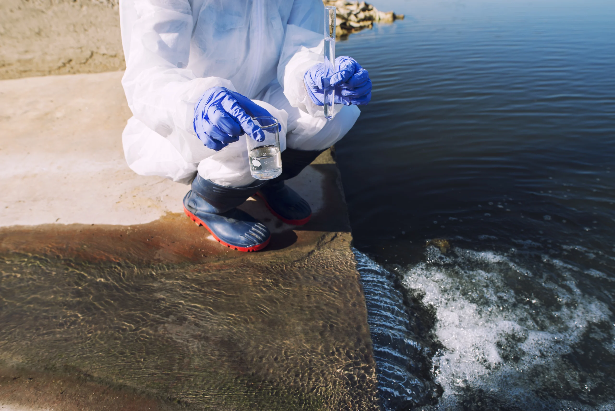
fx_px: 342
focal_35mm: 20
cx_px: 308
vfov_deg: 62.0
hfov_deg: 84.0
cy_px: 206
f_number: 5.6
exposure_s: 1/1000
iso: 250
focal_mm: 20
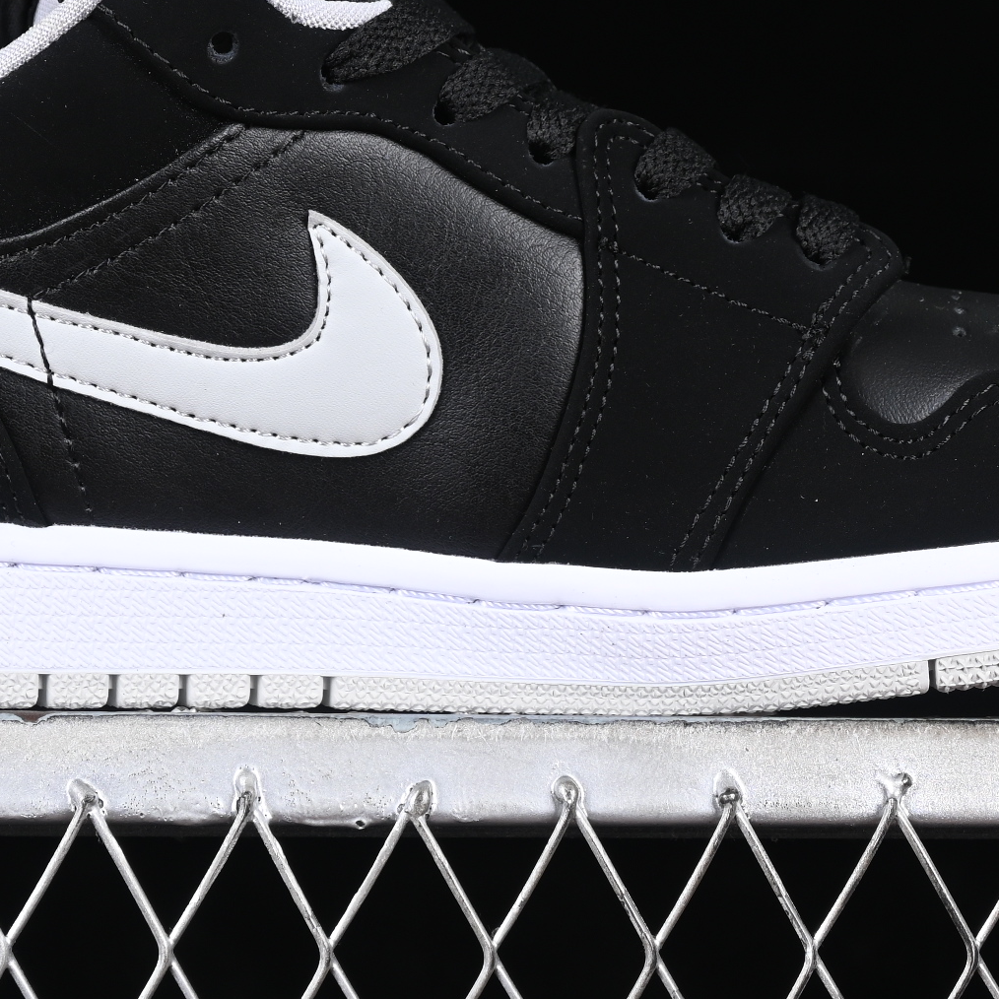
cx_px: 440
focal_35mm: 175
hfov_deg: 10.0
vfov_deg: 10.0
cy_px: 166
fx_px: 5714
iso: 160
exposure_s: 1/60
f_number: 6.3
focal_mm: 50
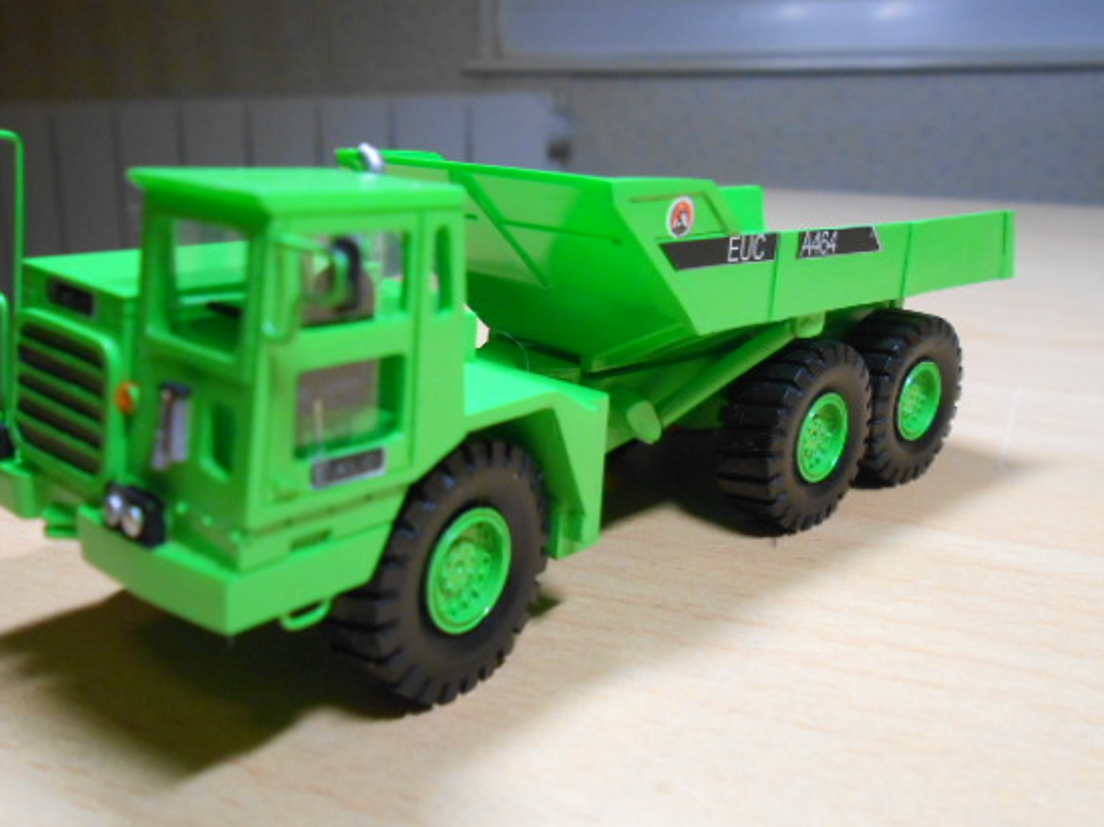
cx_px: 471
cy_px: 362
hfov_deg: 52.5
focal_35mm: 35
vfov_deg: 40.6
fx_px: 1116
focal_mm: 5.3
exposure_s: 1/30
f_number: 3.8
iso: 320
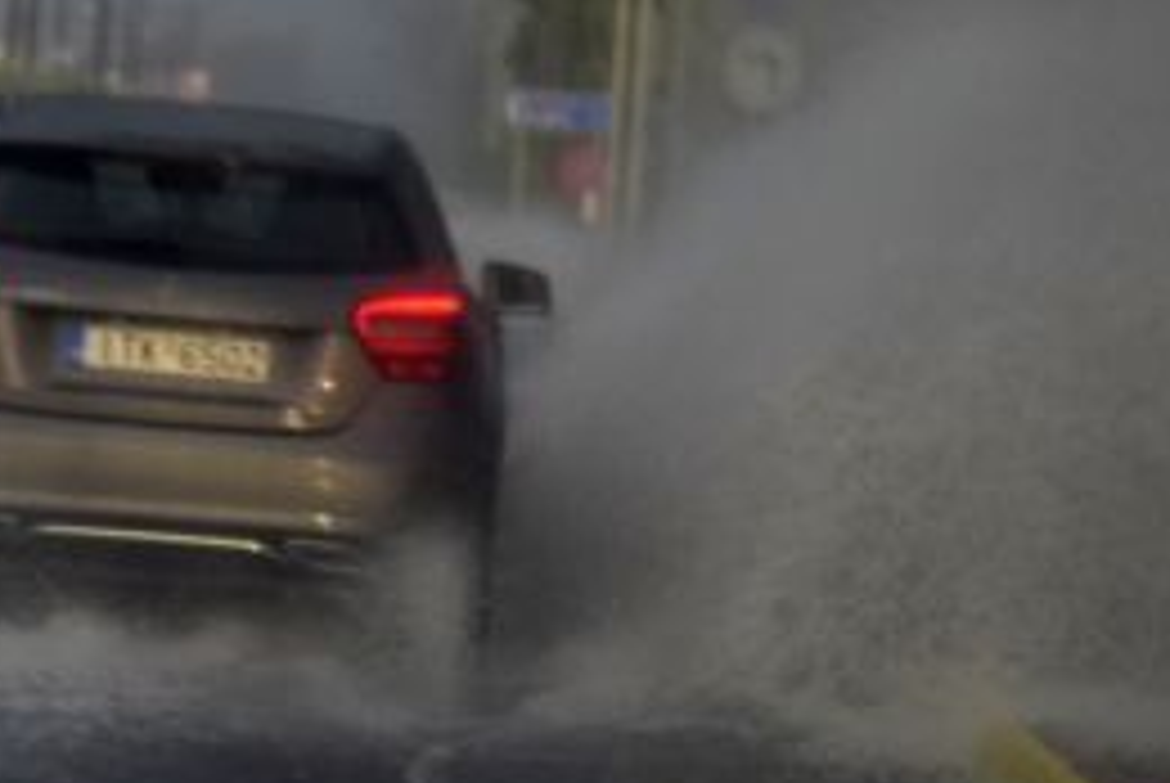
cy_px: 515
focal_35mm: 428
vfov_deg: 3.2
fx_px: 13925
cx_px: 396
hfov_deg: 4.8
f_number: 5.6
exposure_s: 1/160
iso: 800
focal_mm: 116
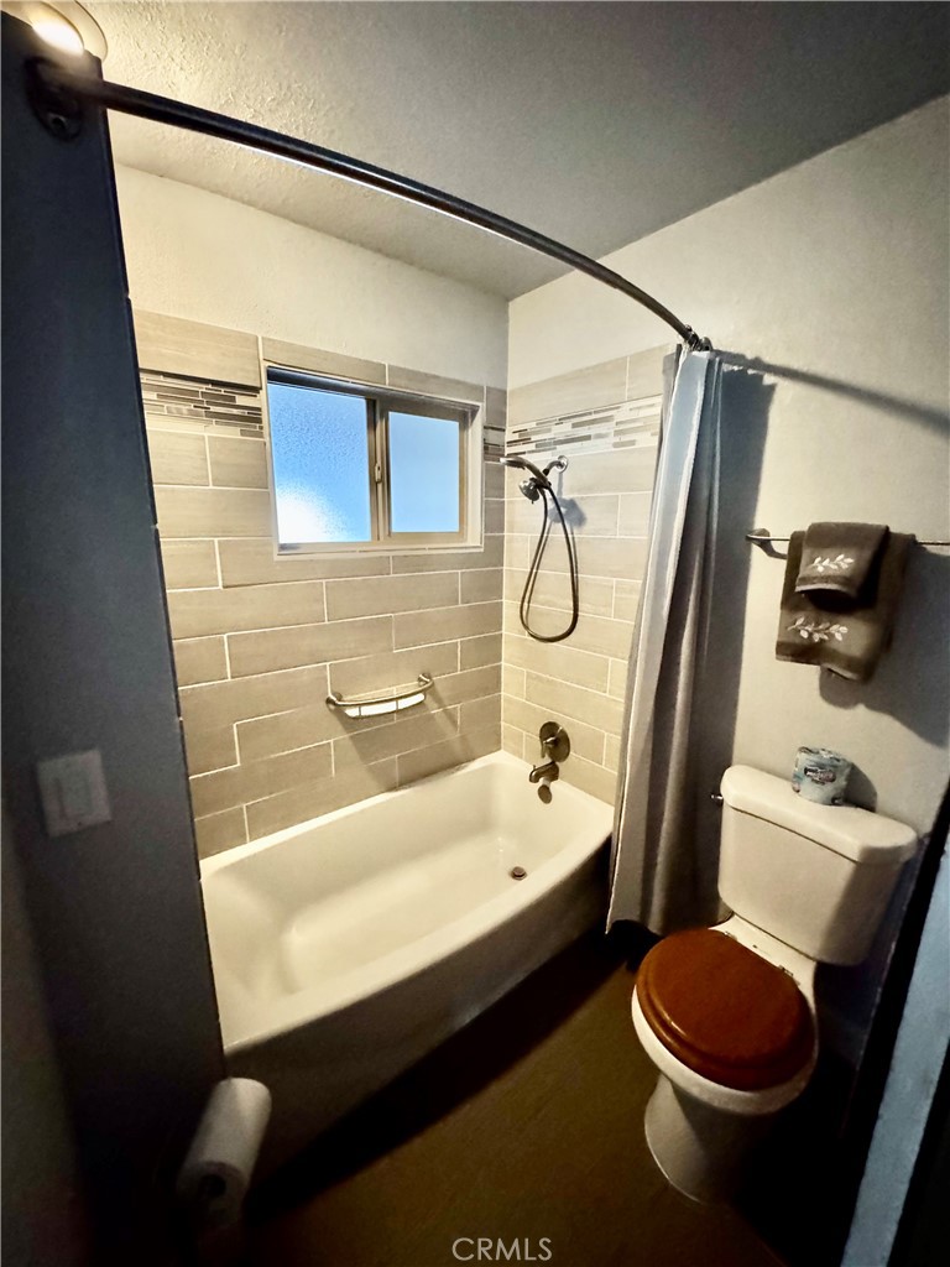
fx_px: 512
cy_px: 634
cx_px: 475
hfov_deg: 85.7
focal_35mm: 14
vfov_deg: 102.1
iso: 1250
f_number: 2.2
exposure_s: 1/40
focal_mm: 2.22
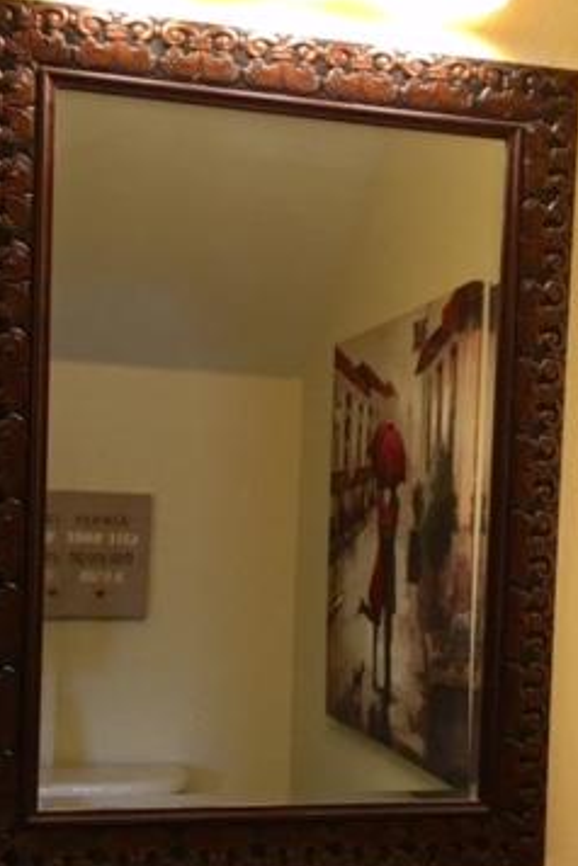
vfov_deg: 36.5
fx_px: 1300
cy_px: 575
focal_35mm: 54
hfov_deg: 25.0
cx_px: 325
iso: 80
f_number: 2.2
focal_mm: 4.15
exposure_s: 1/30
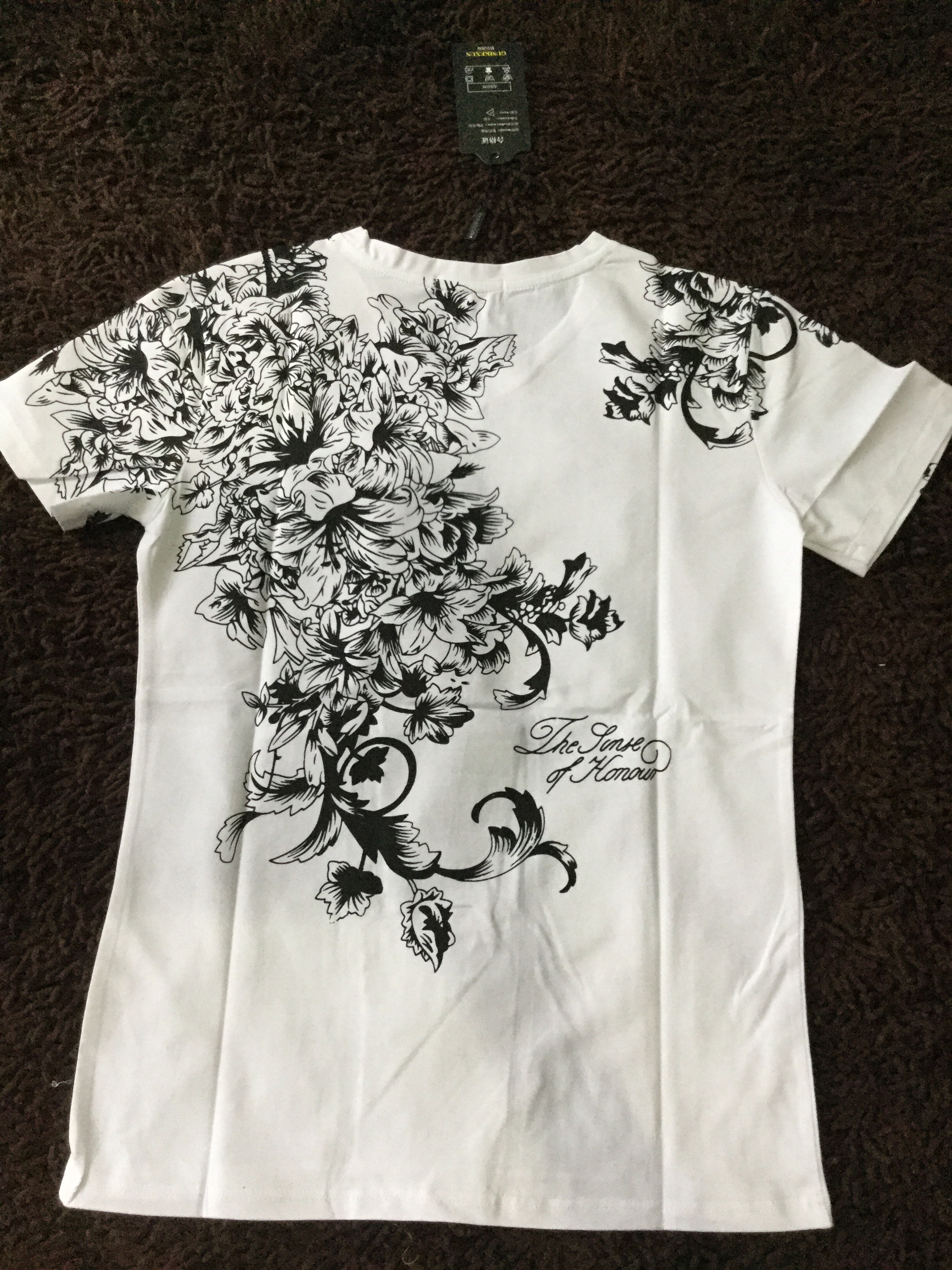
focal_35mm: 31
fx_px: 1137
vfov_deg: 58.4
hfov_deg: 45.4
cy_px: 635
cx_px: 476
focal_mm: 3.3
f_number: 2.4
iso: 200
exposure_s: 1/25
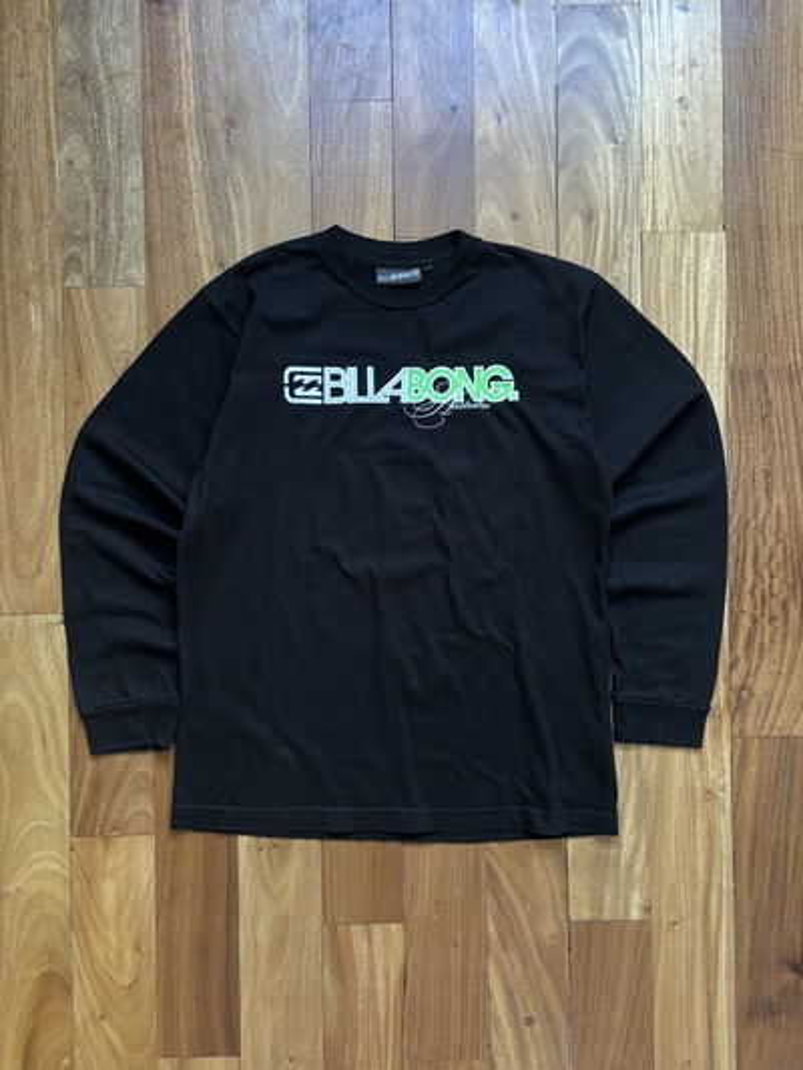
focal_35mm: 26
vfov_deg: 67.3
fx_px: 804
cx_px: 402
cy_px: 535
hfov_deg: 53.1
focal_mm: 5.96
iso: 250
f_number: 1.6
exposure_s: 1/60
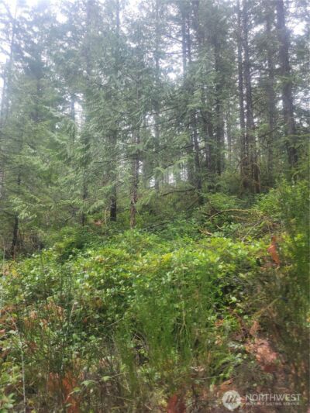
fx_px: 310
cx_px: 155
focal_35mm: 26
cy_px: 206
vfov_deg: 67.3
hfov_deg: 53.1
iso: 80
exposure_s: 1/120
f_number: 1.8
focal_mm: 5.4
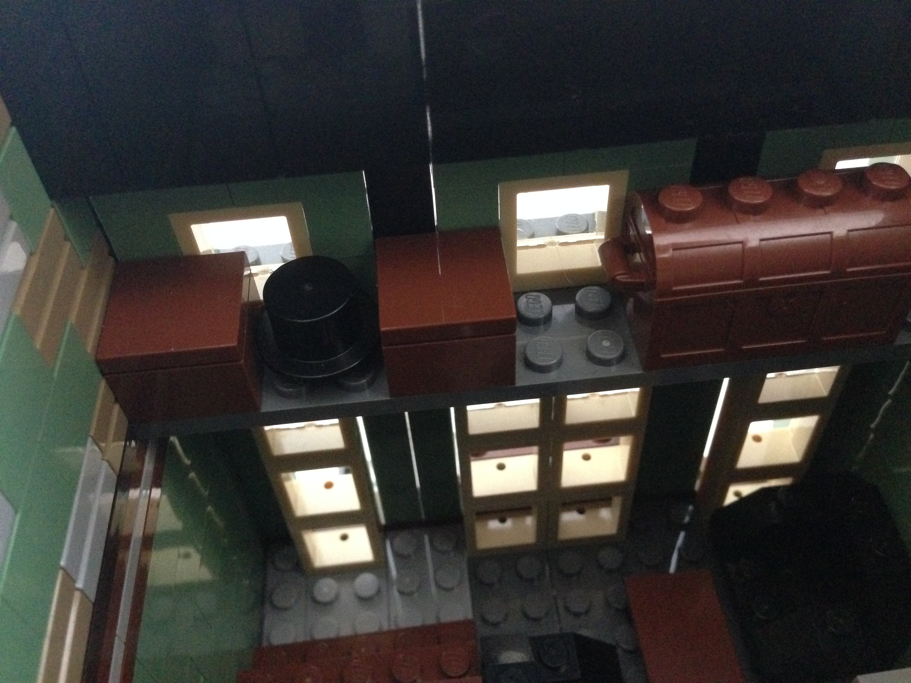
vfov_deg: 42.9
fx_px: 868
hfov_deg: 55.4
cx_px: 456
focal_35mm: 33
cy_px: 342
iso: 800
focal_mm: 4.12
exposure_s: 1/15
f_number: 2.4
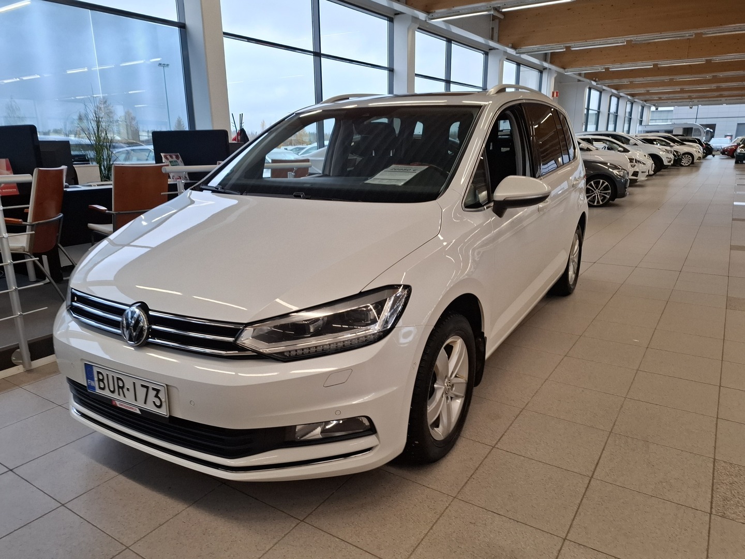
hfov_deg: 73.9
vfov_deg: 58.9
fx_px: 495
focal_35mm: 23
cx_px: 372
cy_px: 280
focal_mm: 5.54
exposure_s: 1/110
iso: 50
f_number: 1.8
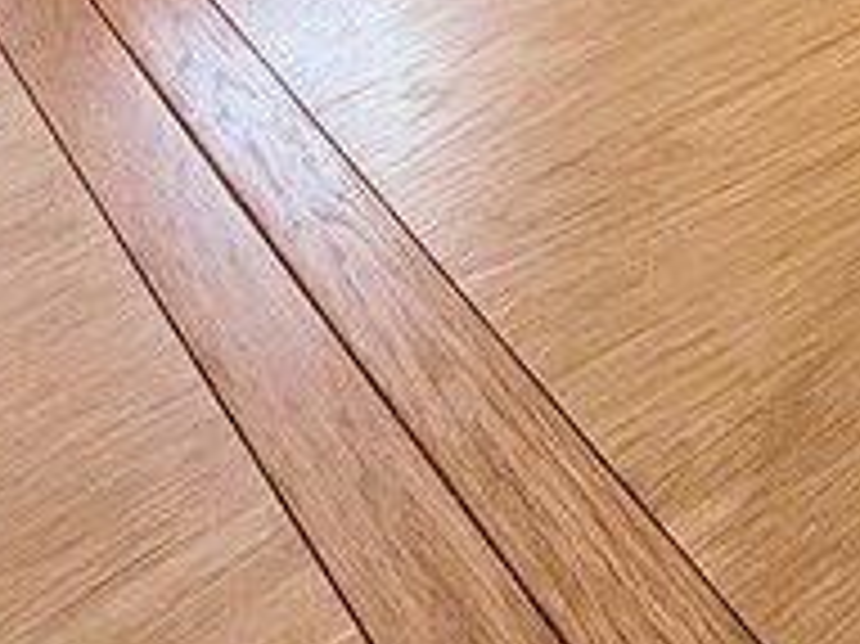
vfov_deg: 13.4
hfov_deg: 24.3
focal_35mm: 75
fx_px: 1862
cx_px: 946
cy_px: -977
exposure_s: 1/100
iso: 200
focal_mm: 2.22
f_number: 2.2
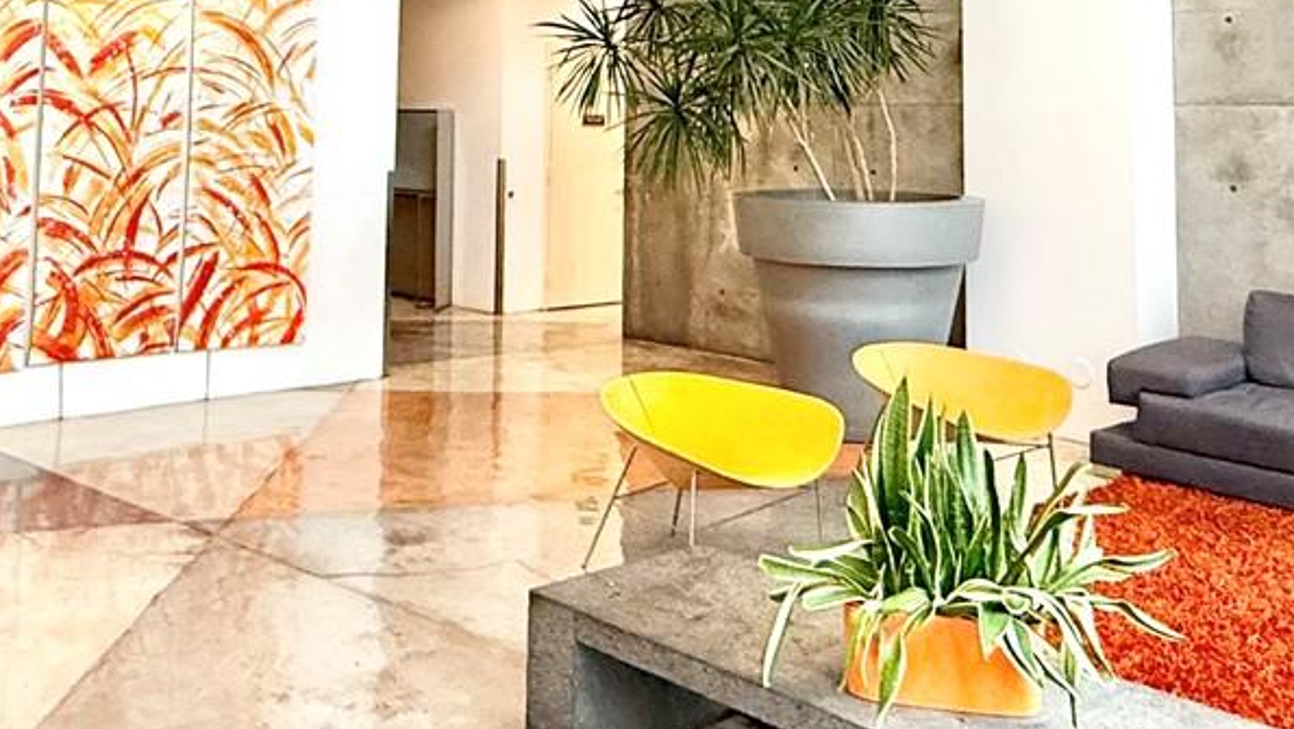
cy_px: -9
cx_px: 620
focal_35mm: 41
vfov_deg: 27.3
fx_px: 1407
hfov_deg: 49.4
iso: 320
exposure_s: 1/60
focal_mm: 2.22
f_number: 2.2
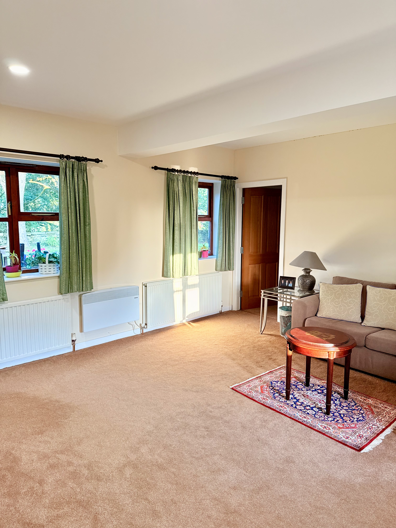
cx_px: 198
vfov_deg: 71.6
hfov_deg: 56.8
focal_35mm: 24
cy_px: 264
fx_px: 366
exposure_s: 1/100
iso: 200
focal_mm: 6.76
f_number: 1.78
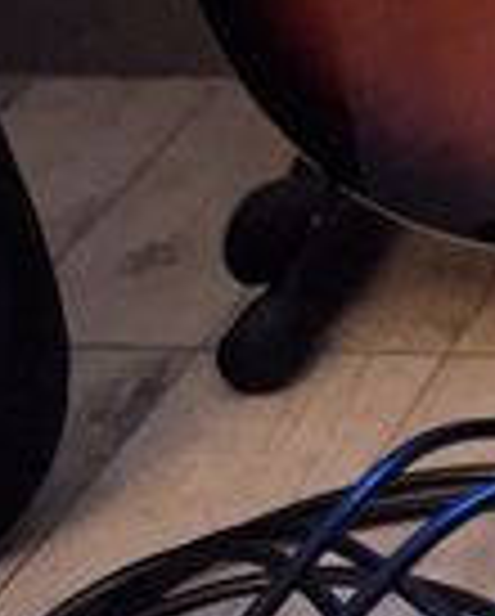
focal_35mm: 164
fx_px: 2997
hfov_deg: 8.1
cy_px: 432
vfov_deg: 11.7
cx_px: 1454
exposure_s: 1/11
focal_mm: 5.54
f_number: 1.8
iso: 1250
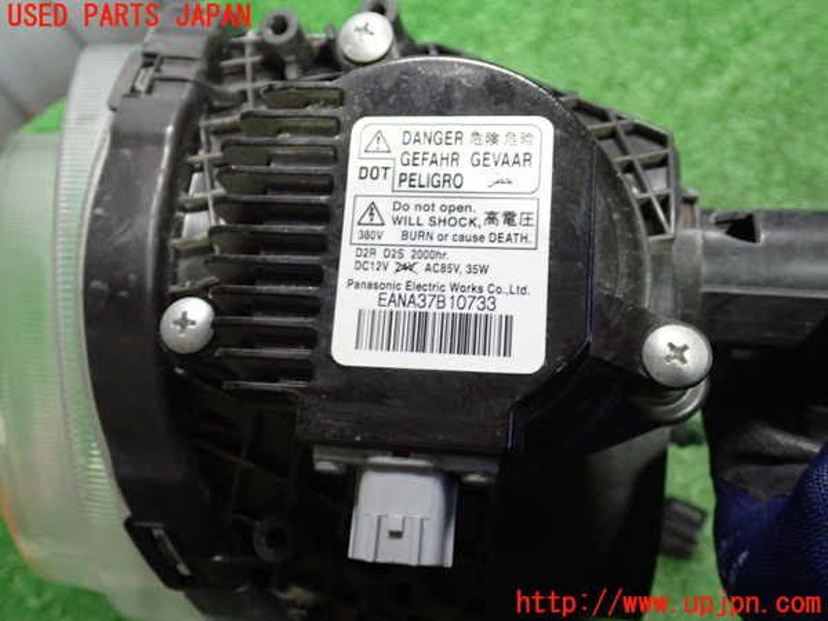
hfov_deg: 51.4
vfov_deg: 39.7
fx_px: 861
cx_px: 414
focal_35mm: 36
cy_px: 310
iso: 800
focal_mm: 6.37
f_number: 2.5
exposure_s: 1/30
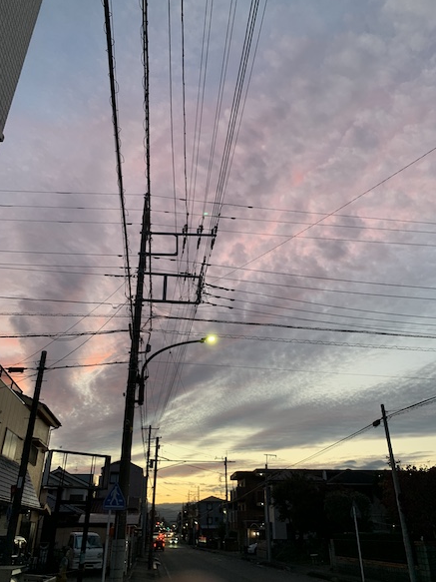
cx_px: 216
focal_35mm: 27
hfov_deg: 51.3
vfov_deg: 65.3
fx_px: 454
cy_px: 281
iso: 64
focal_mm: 4.25
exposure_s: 1/50
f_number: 1.8
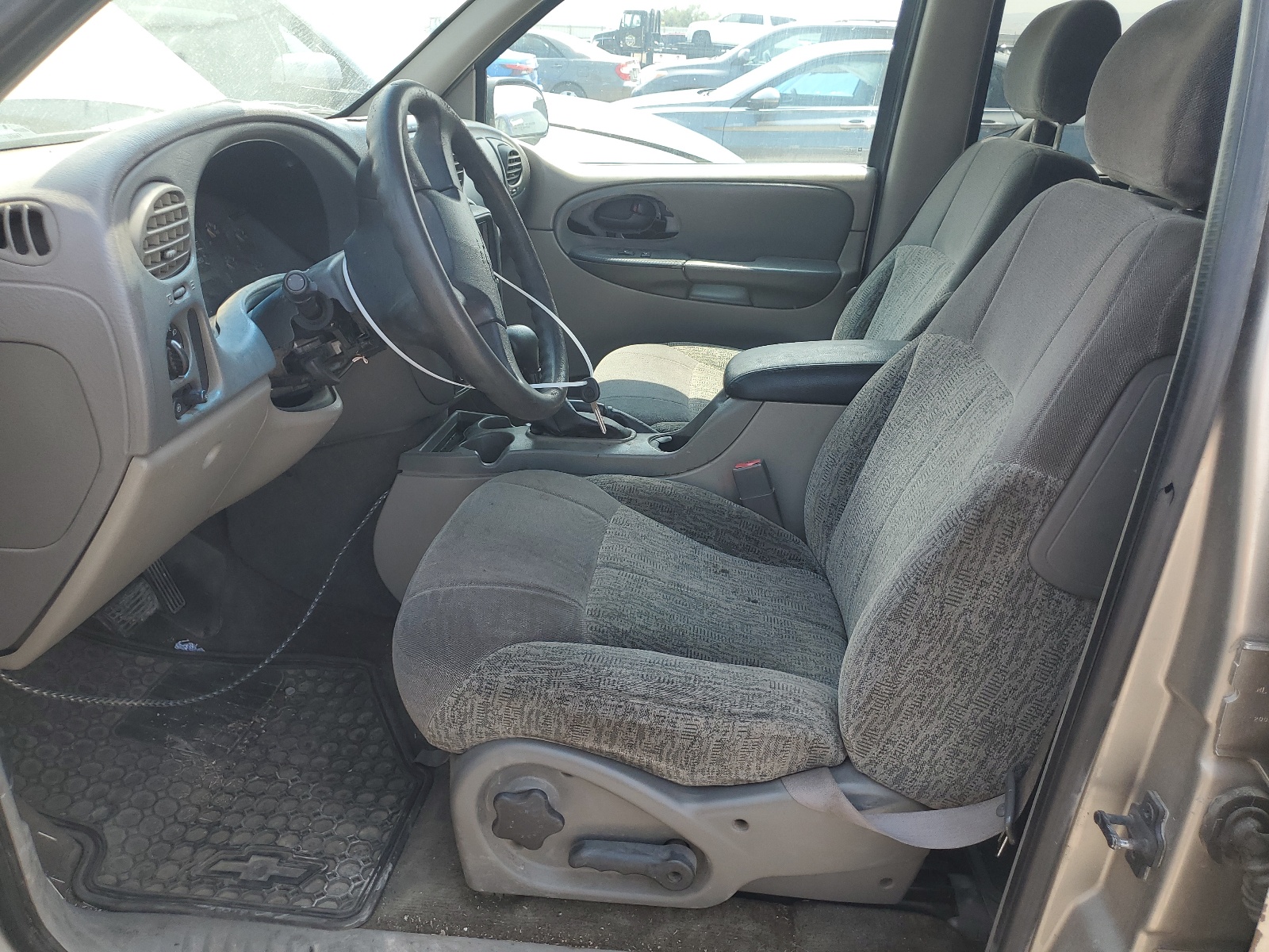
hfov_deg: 67.3
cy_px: 476
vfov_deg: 53.1
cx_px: 634
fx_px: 953
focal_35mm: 26
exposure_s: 1/556
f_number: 1.5
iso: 50
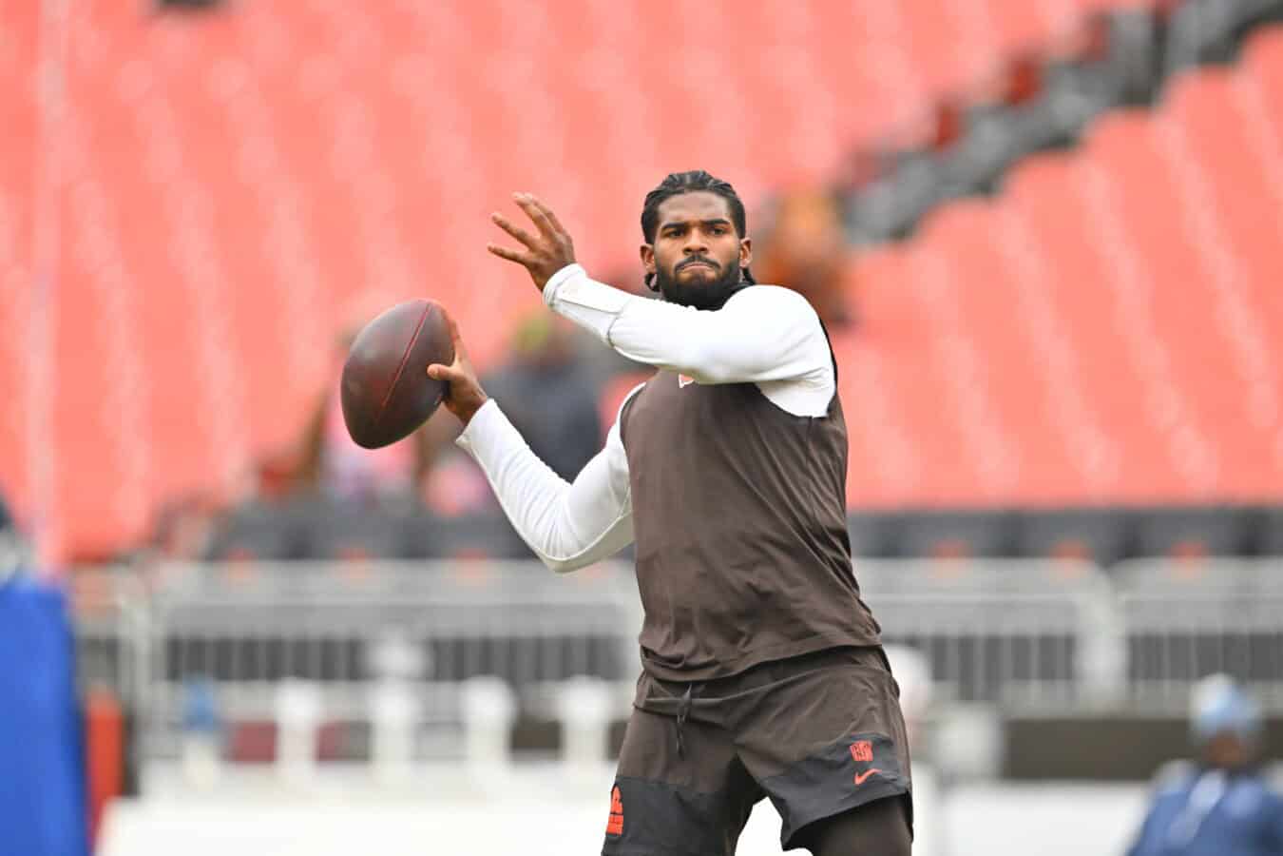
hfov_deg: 3.7
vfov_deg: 2.5
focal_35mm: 560
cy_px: 428
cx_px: 642
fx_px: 19956
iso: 1250
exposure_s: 1/2000
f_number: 4
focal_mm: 560
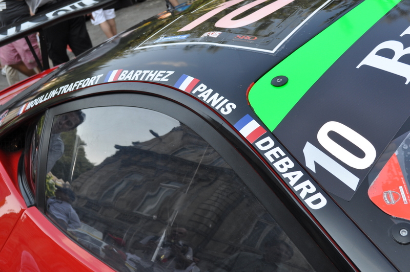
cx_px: 205
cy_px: 136
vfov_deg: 28.0
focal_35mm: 48
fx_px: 546
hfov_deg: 41.1
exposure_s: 1/200
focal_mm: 32
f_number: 7.1
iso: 320
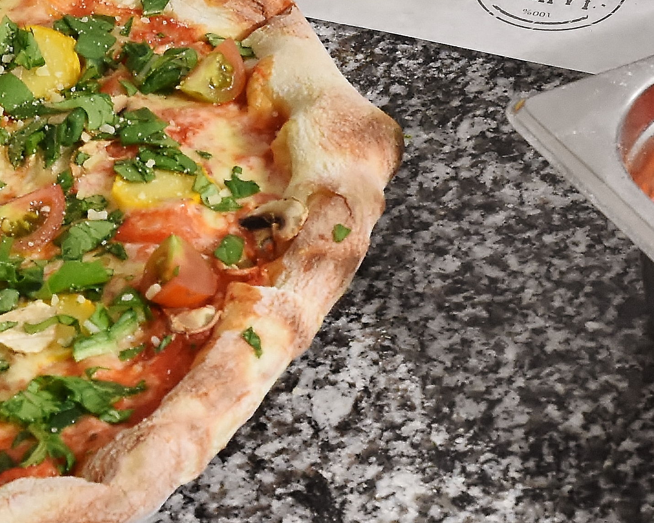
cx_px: 267
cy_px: 34
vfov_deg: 7.7
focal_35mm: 201
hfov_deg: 9.6
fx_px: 3890
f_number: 9
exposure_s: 1/160
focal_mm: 34
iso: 1600
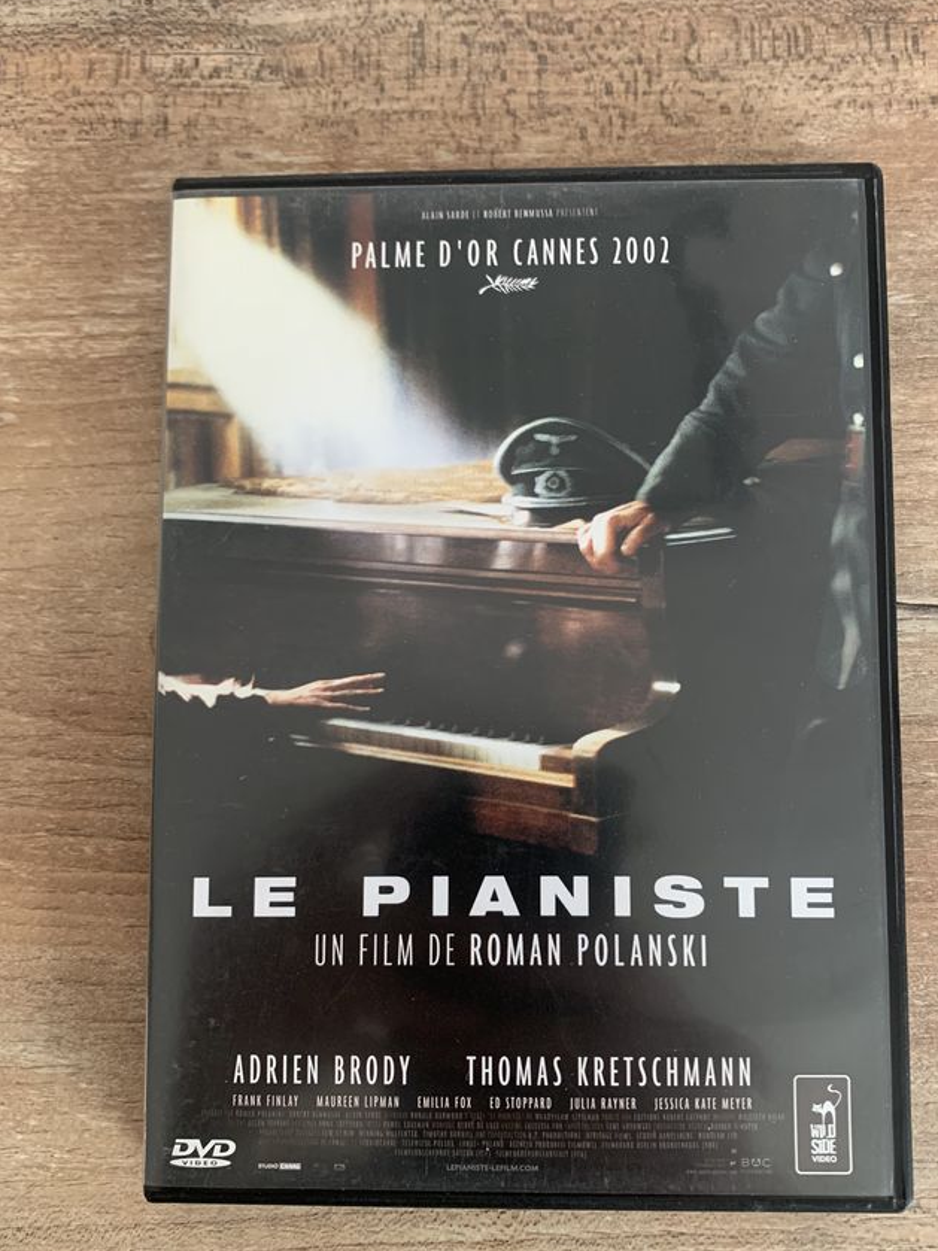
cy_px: 674
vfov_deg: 58.3
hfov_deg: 45.3
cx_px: 534
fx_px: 1120
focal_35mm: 31
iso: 250
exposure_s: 1/60
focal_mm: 4.25
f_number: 1.8
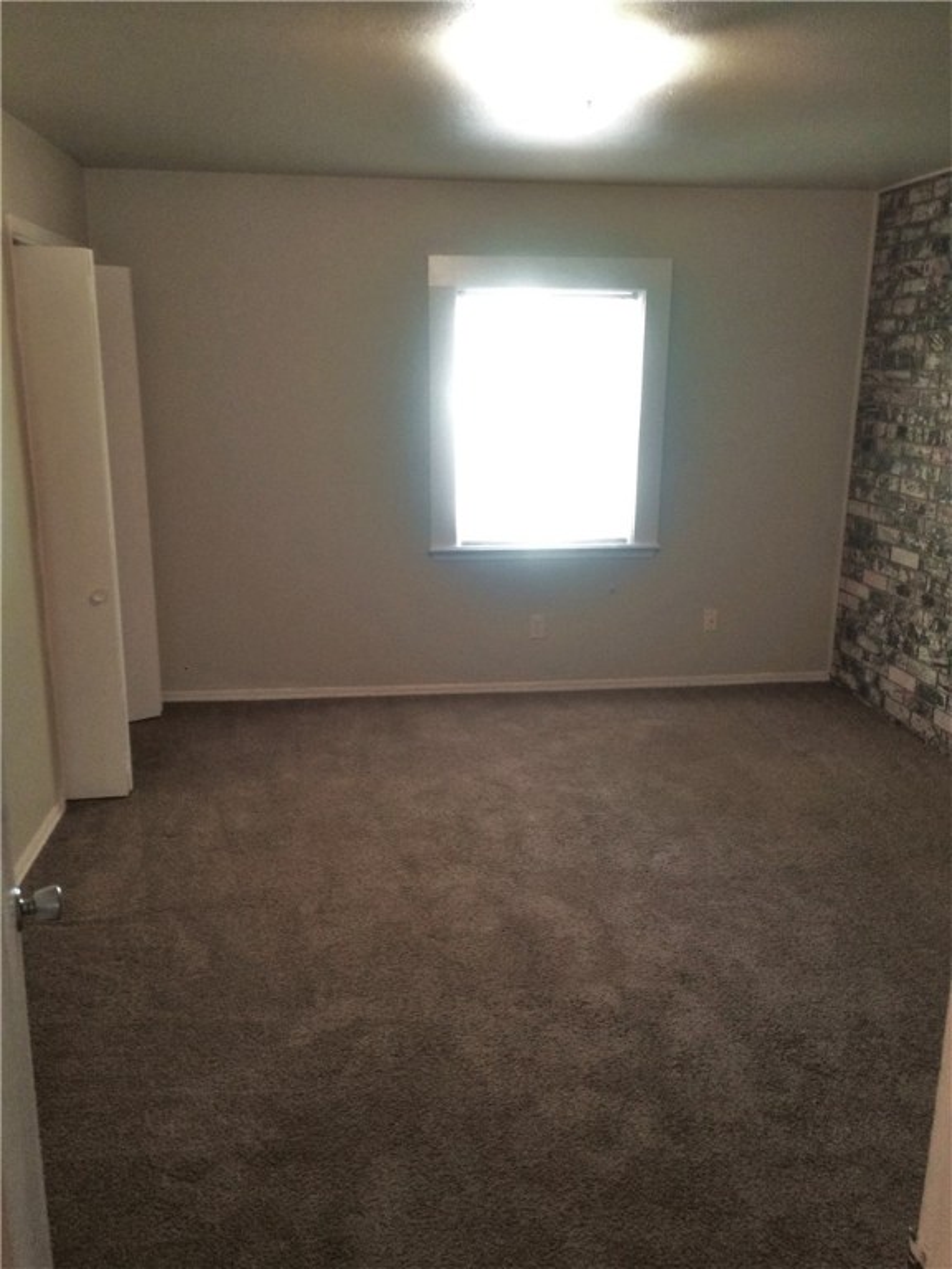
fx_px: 1063
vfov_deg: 61.7
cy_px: 634
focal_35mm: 29
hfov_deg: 48.2
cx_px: 476
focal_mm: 4.15
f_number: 2.2
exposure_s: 1/24
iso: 250
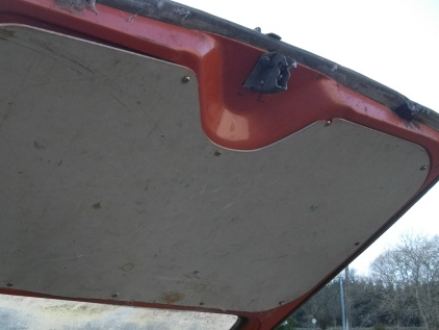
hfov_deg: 39.9
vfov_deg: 30.9
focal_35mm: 47
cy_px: 192
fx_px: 596
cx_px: 147
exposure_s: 1/160
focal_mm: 5.7
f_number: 2.9
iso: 100
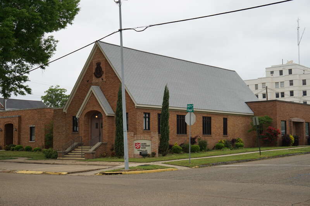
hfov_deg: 38.9
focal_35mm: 51
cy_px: 103
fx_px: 439
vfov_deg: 26.5
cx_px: 155
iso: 100
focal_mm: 34
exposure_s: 1/100
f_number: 6.3
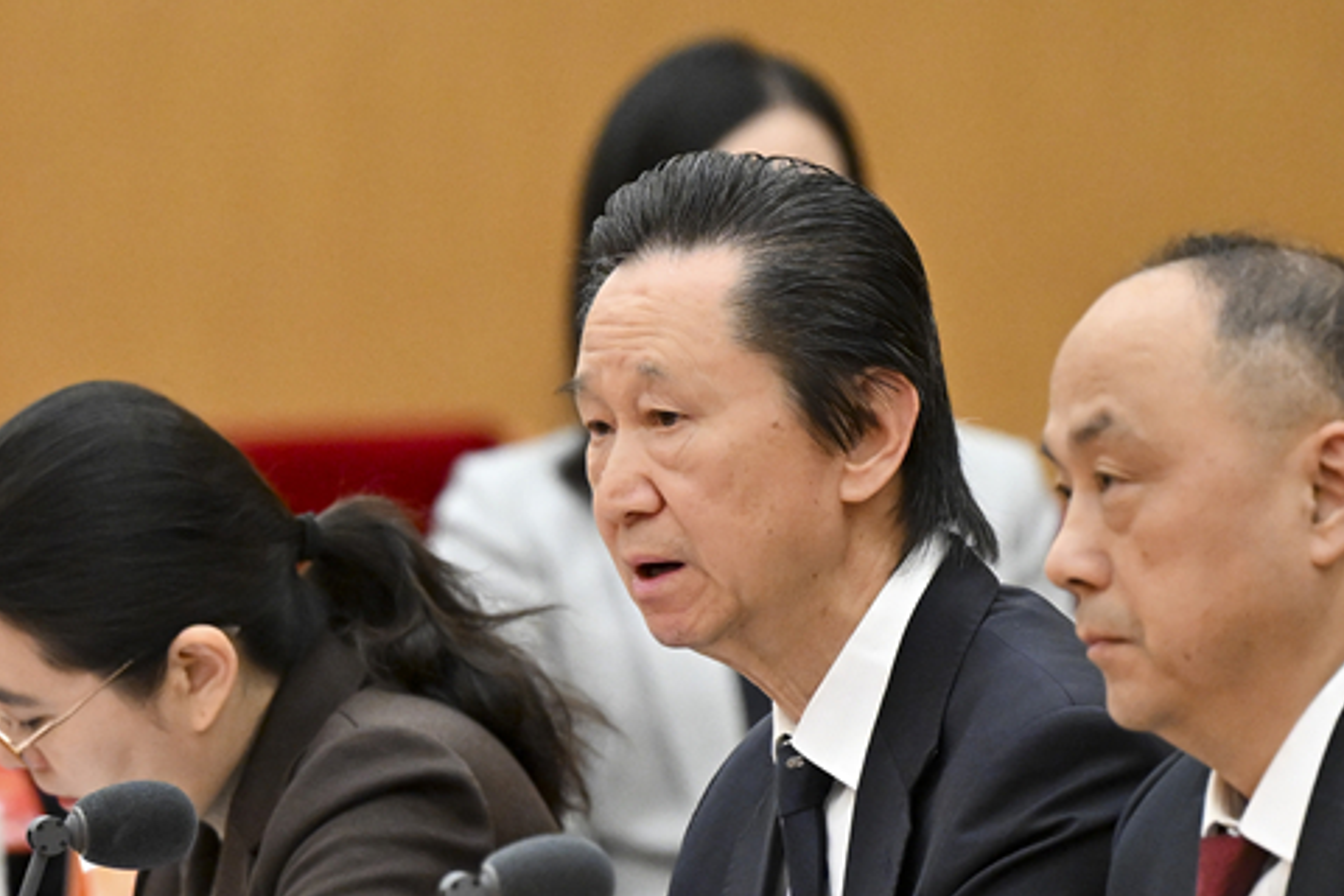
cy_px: 734
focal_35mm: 450
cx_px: 714
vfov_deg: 3.1
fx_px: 16799
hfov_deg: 4.6
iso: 2500
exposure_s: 1/320
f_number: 2.8
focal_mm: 200
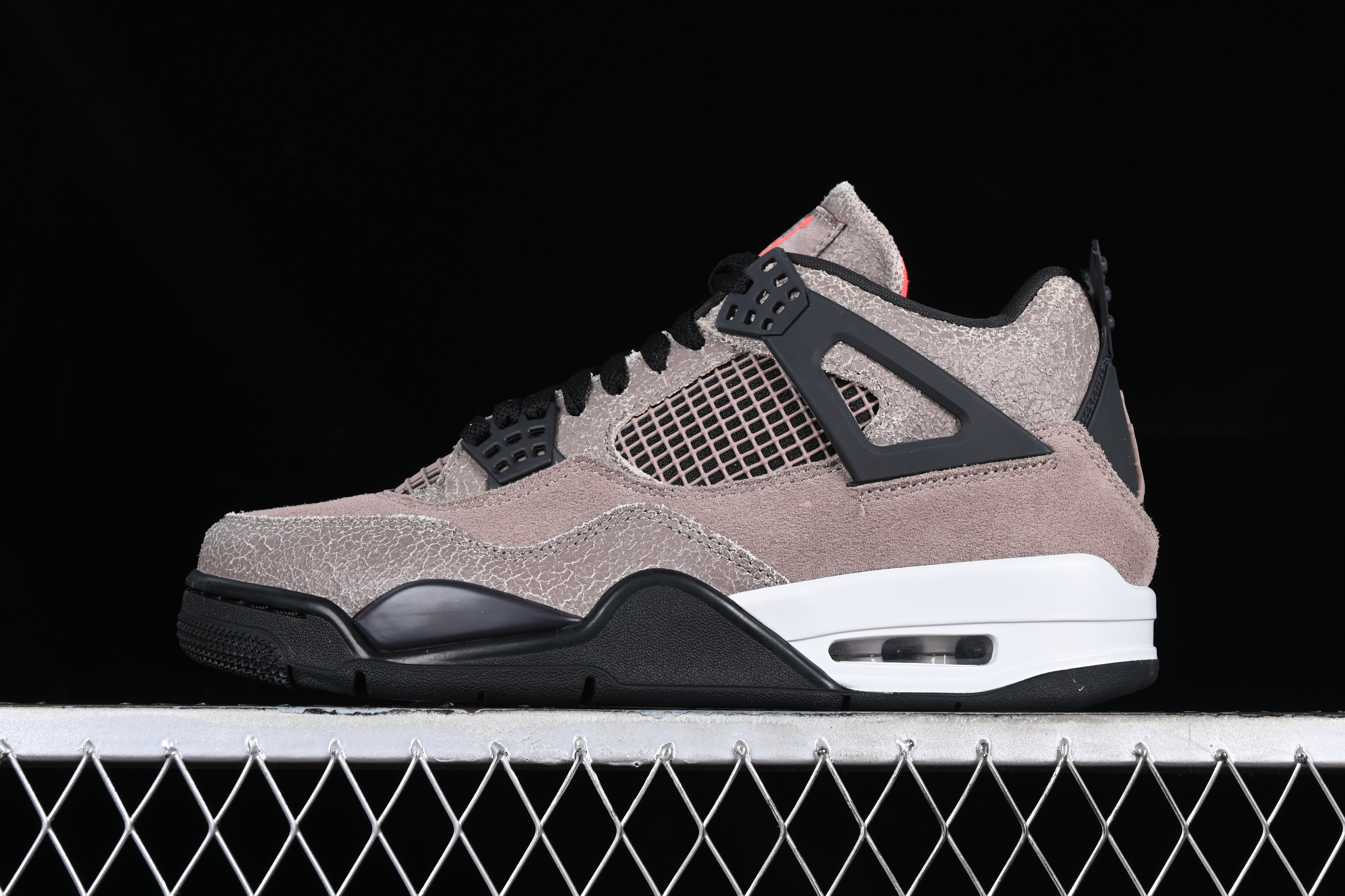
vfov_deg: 18.2
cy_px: 448
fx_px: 2802
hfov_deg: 27.0
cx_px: 672
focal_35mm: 75
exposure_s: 1/60
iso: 160
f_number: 7.1
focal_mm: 50
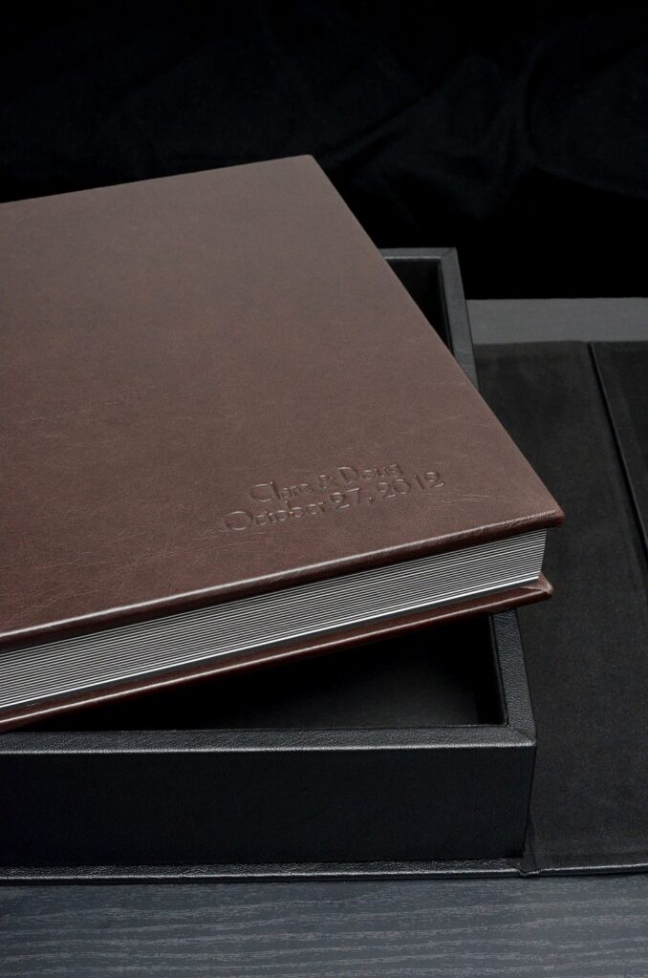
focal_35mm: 52
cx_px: 324
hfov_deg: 25.6
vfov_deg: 37.9
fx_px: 1424
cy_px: 489
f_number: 9
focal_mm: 35
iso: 1250
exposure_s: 1/200
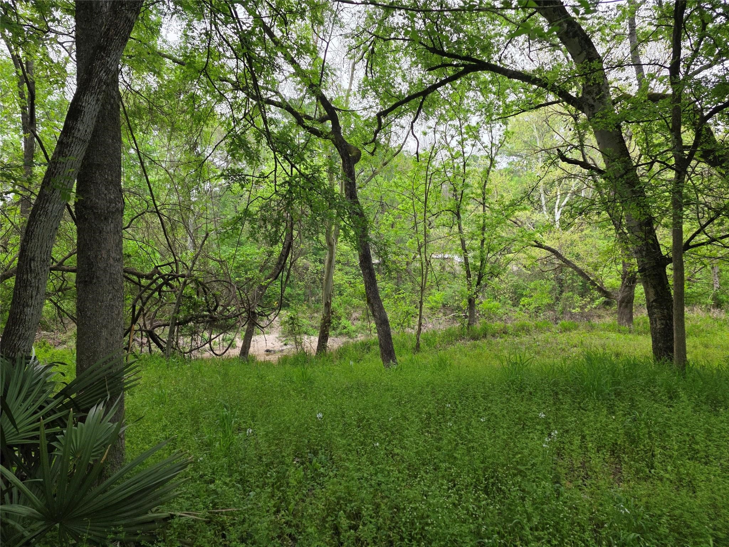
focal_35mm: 23
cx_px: 364
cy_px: 274
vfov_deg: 58.9
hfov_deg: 73.9
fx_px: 484
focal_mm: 6.3
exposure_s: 1/180
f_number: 1.7
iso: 50
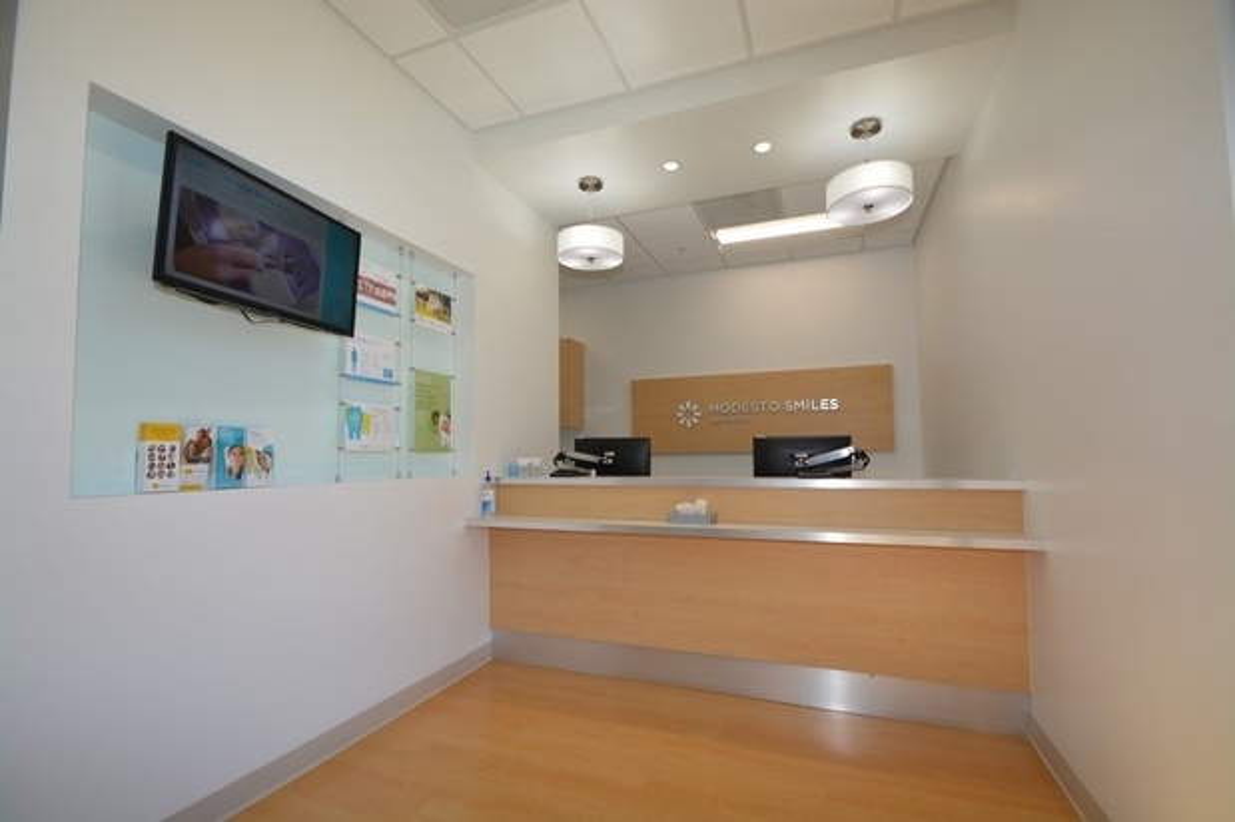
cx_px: 618
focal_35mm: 15
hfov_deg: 100.4
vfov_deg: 77.3
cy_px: 411
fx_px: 514
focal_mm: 10
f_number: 5.6
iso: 200
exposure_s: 1/125
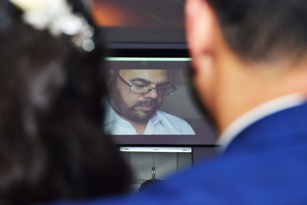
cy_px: 102
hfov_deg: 28.8
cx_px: 154
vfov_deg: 19.5
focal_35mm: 70
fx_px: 597
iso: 2000
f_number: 5.6
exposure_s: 1/80
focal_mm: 70
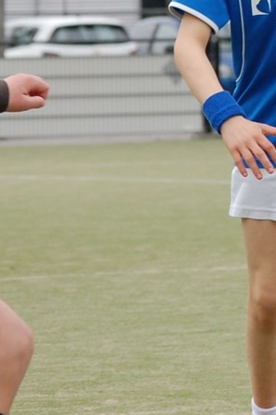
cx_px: 167
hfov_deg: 4.8
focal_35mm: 283
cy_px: -34
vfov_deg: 7.2
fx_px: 3259
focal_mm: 82
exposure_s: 1/640
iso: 400
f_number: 6.3
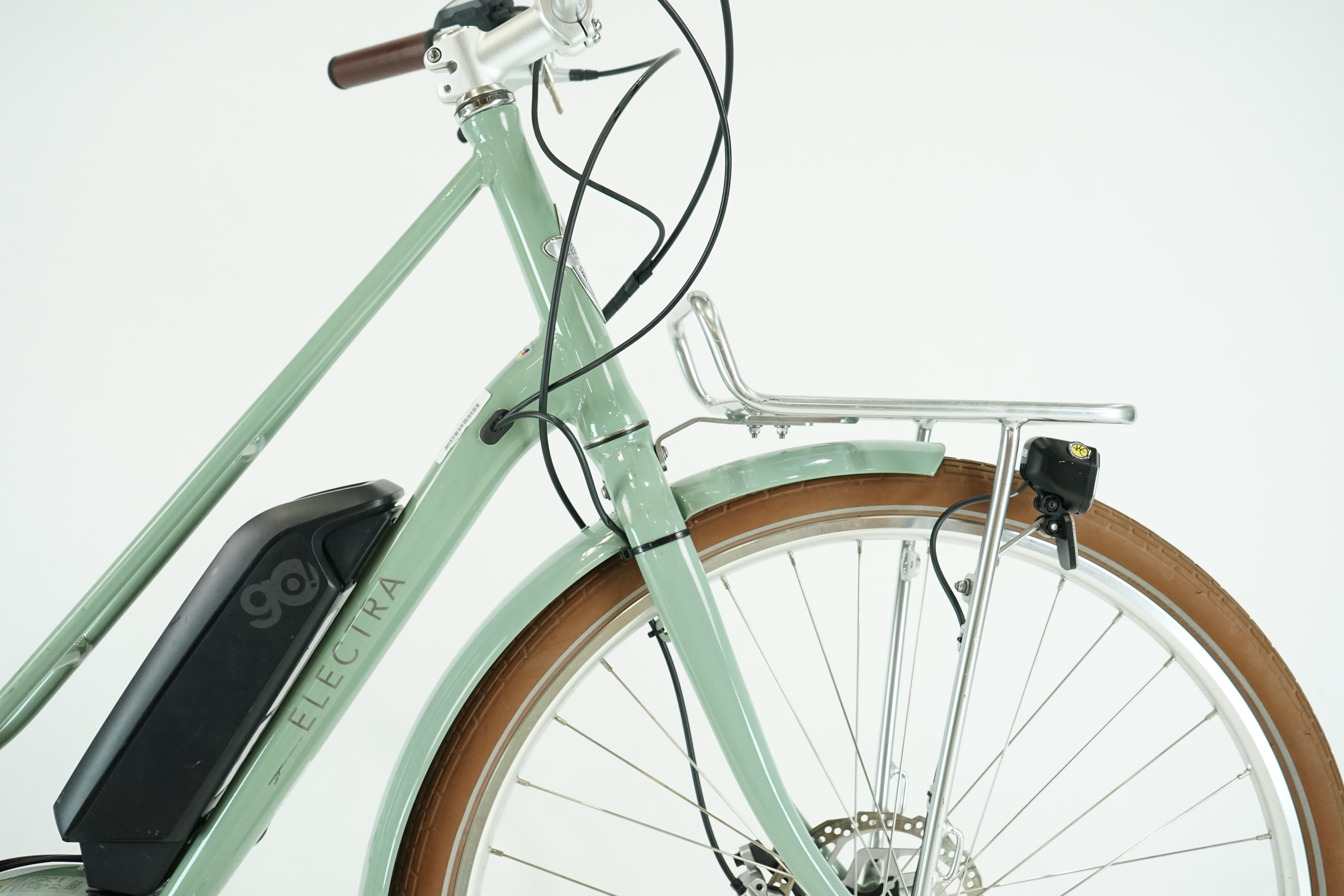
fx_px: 1157
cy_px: 448
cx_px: 672
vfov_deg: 42.3
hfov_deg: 60.3
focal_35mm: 31
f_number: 6.3
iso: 2500
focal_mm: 31
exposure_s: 1/200
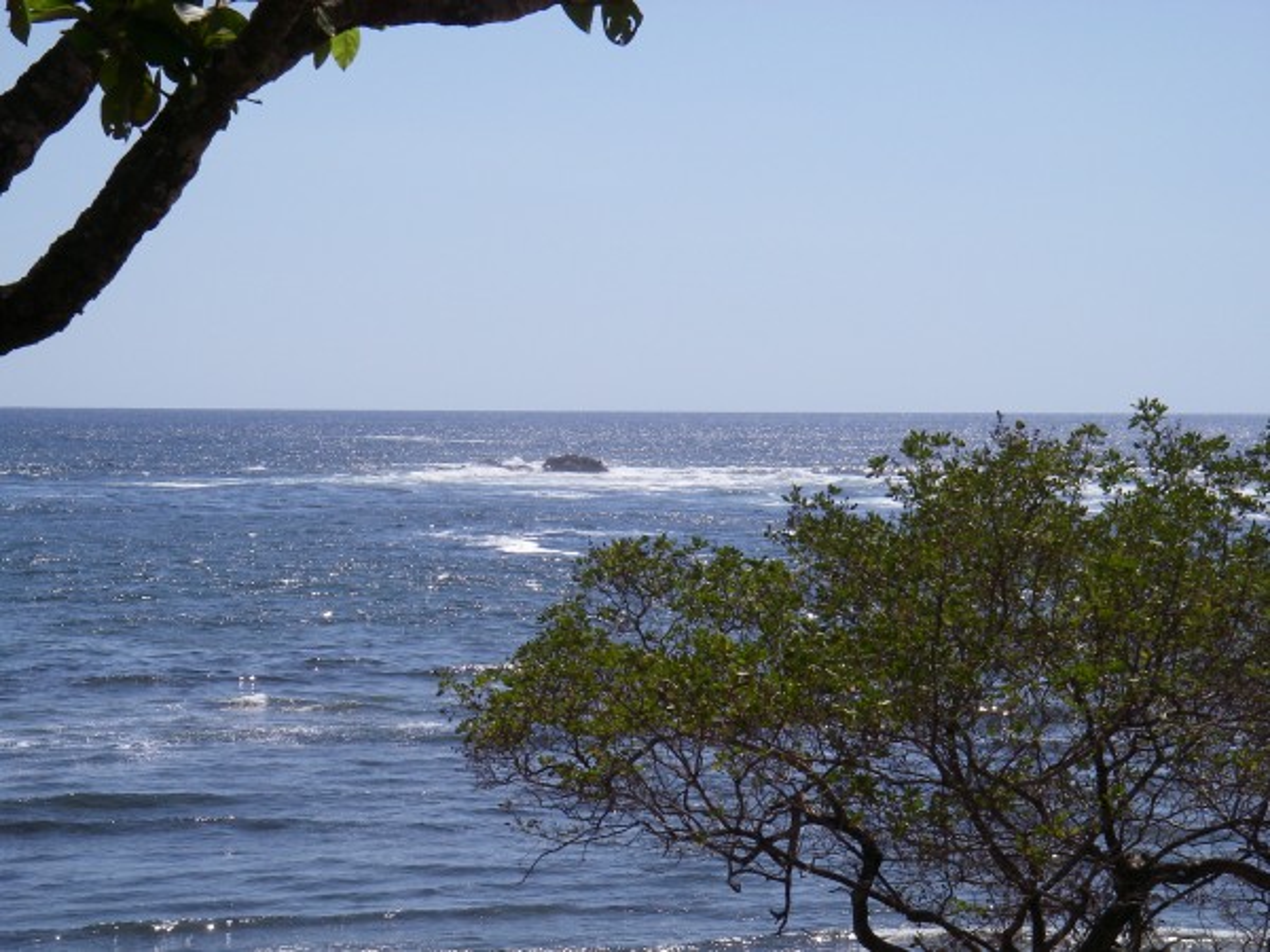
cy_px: 476
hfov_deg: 17.3
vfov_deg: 13.0
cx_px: 635
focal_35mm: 114
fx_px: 4182
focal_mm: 18.9
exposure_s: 1/320
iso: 64
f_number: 8
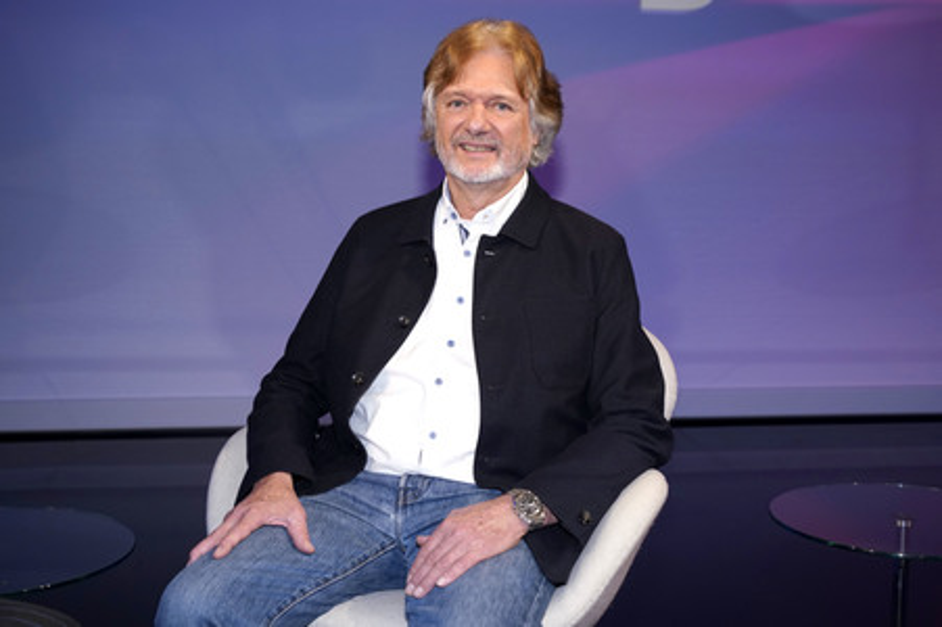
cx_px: 471
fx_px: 1072
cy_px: 314
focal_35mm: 41
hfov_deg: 47.4
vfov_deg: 32.6
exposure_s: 1/125
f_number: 4.5
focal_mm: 41
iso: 1600
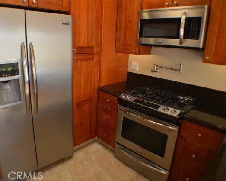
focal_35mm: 31
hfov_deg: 57.0
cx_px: 98
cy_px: 90
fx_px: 207
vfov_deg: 47.1
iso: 560
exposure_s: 1/60
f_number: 3.5
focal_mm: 18
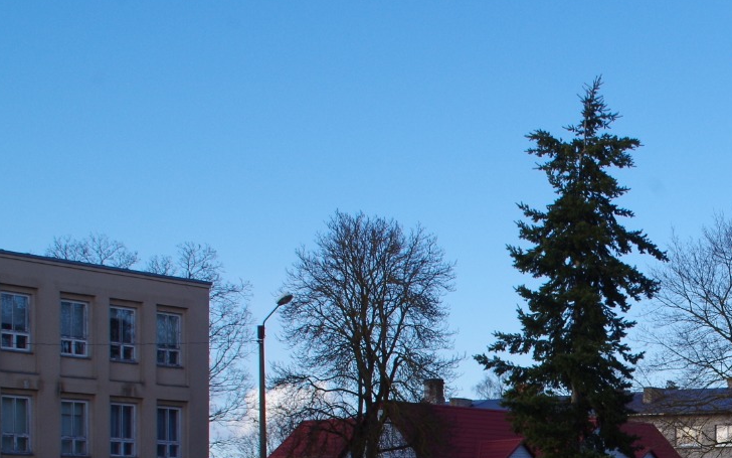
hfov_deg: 24.1
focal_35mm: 82
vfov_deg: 15.5
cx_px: 728
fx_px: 1636
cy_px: 513
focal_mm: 24
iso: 200
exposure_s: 1/125
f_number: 11
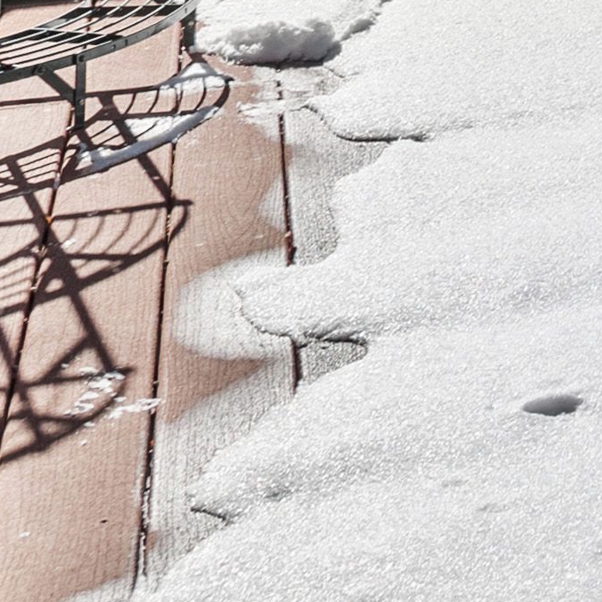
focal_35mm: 128
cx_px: 1492
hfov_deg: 11.2
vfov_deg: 11.9
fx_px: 2518
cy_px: -654
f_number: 7.1
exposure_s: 1/160
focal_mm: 17
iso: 100
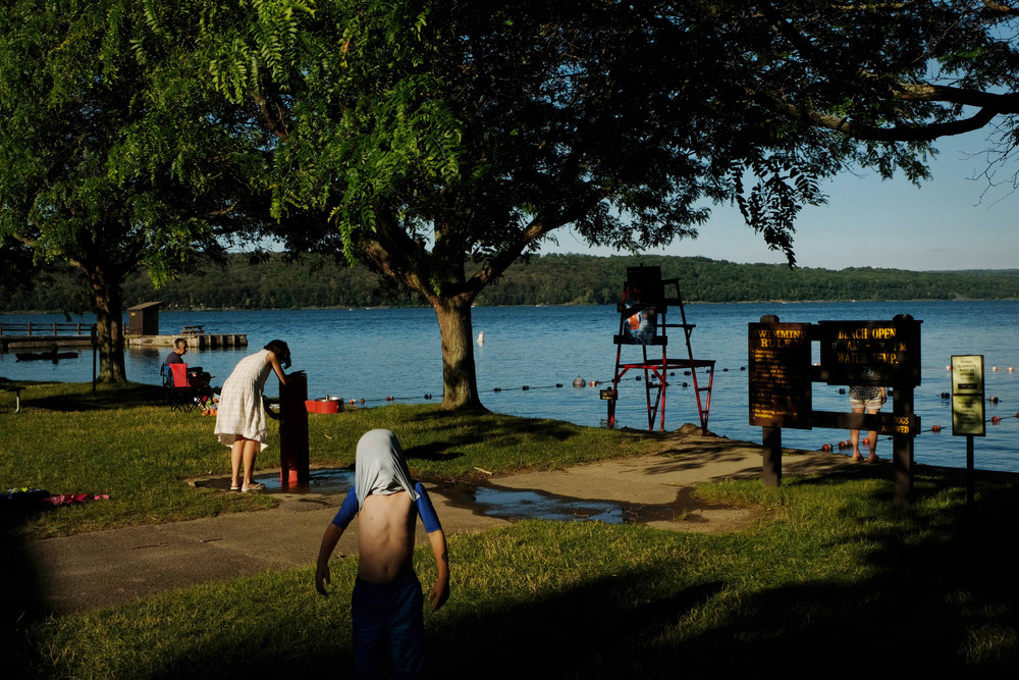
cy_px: 340
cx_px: 510
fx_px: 1076
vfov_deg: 35.1
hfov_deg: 50.7
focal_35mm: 38
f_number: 20
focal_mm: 25.6
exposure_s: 1/500
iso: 500
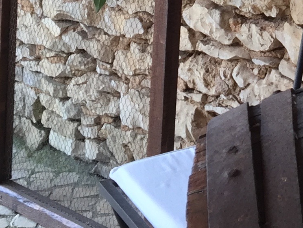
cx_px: 427
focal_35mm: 127
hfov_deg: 14.6
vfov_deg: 10.7
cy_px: -222
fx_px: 1112
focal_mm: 4.15
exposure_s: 1/50
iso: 32
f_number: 2.2
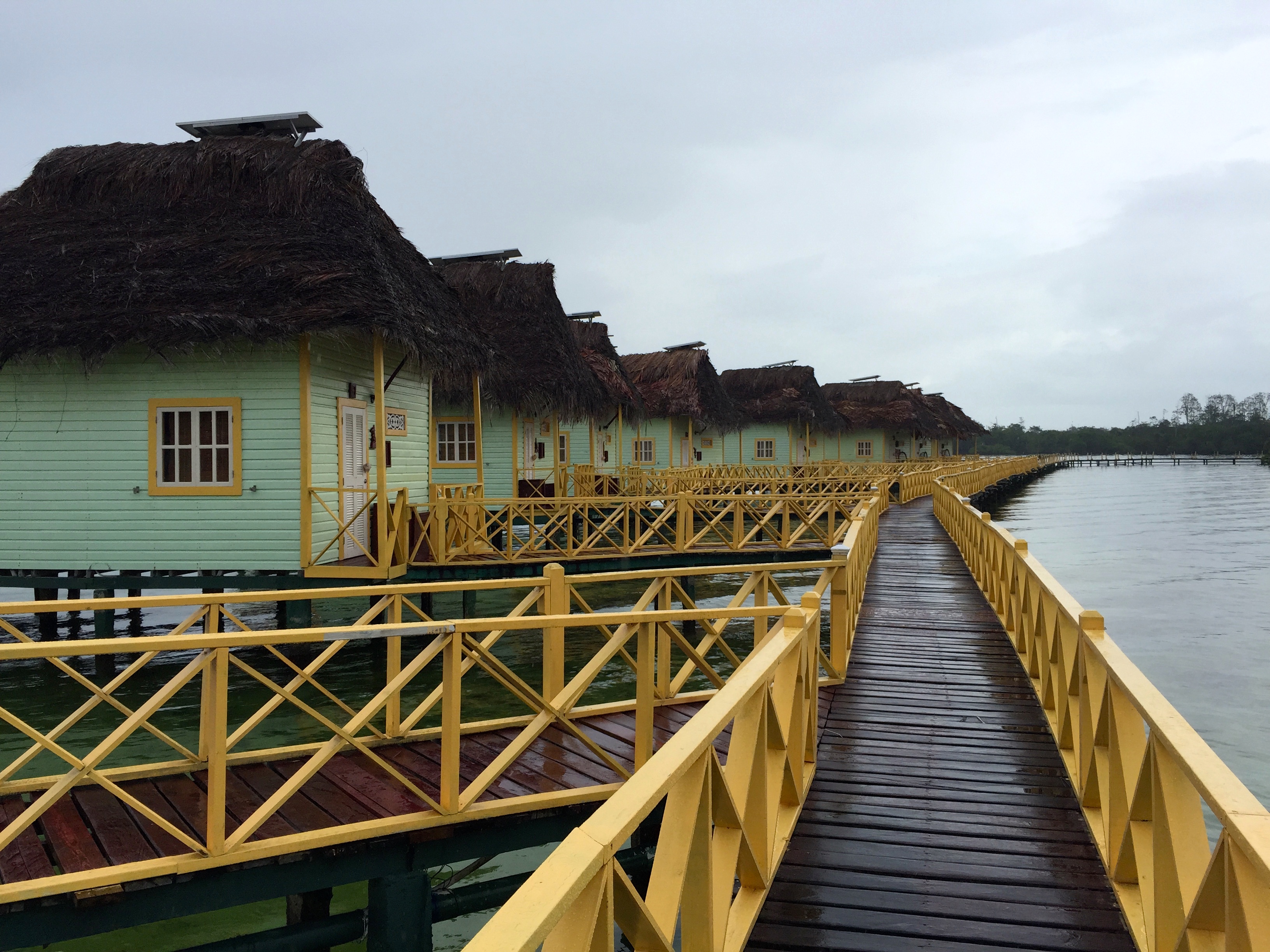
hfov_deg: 61.7
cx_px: 635
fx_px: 1064
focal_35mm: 29
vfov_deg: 48.2
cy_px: 476
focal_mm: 4.15
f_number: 2.2
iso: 32
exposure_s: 1/989
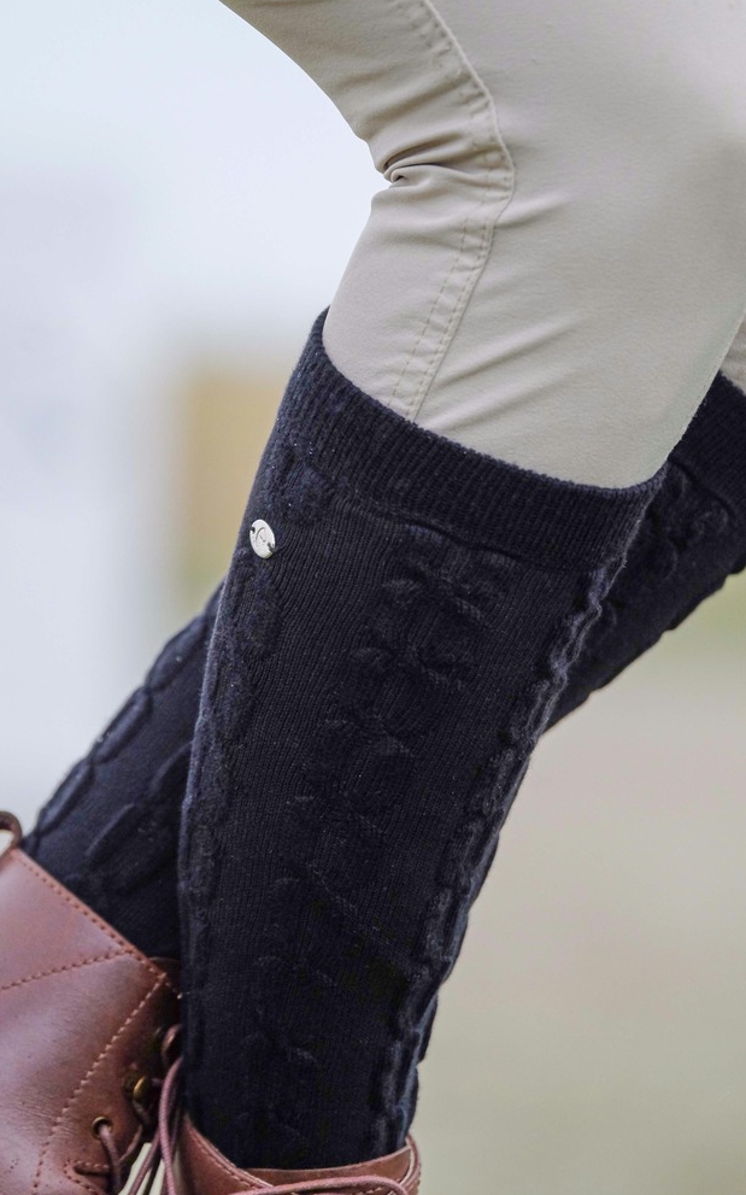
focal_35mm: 275
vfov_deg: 7.6
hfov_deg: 4.8
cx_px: 377
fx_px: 8950
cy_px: 588
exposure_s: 1/500
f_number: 4
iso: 1600
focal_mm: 174
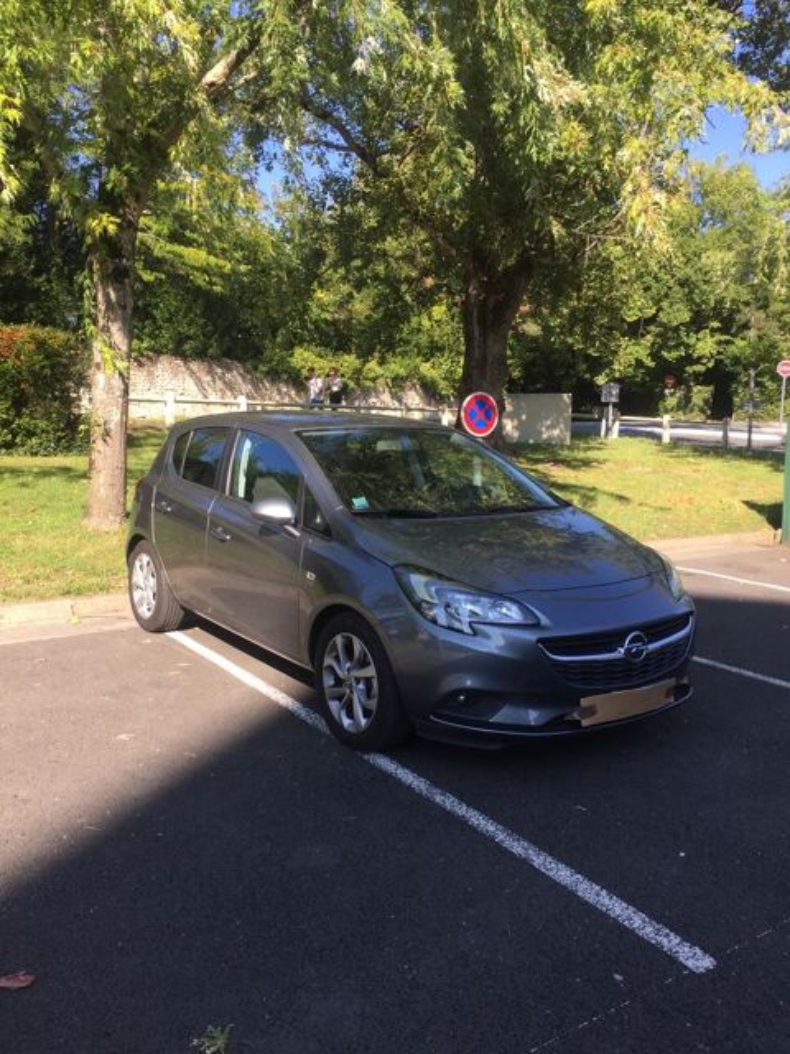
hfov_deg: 48.2
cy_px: 527
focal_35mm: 29
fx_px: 882
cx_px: 395
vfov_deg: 61.7
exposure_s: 1/628
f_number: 2.2
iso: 32
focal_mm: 4.15
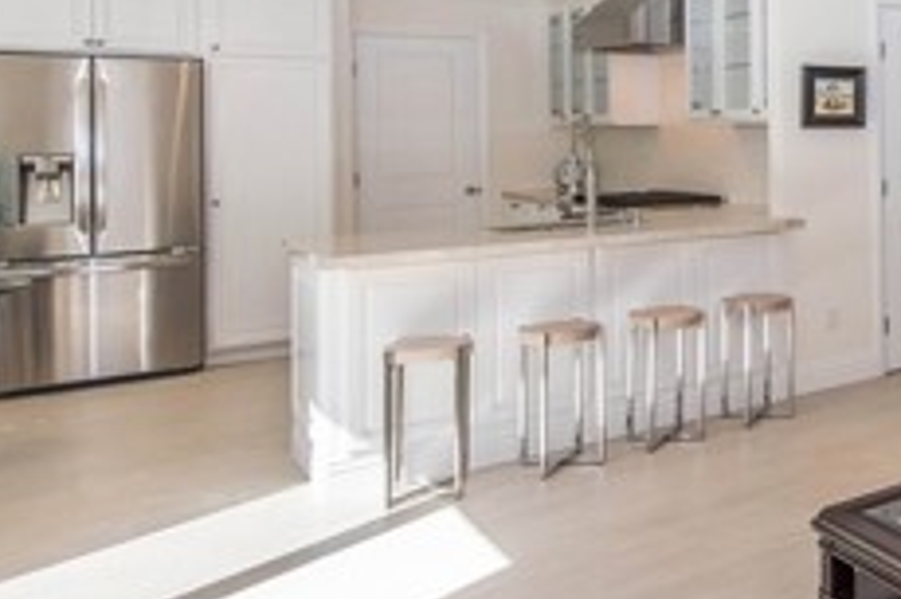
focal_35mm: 39
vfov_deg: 33.3
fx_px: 975
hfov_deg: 39.8
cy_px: 129
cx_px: 1003
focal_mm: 14
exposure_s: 1/160
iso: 250
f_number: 6.3
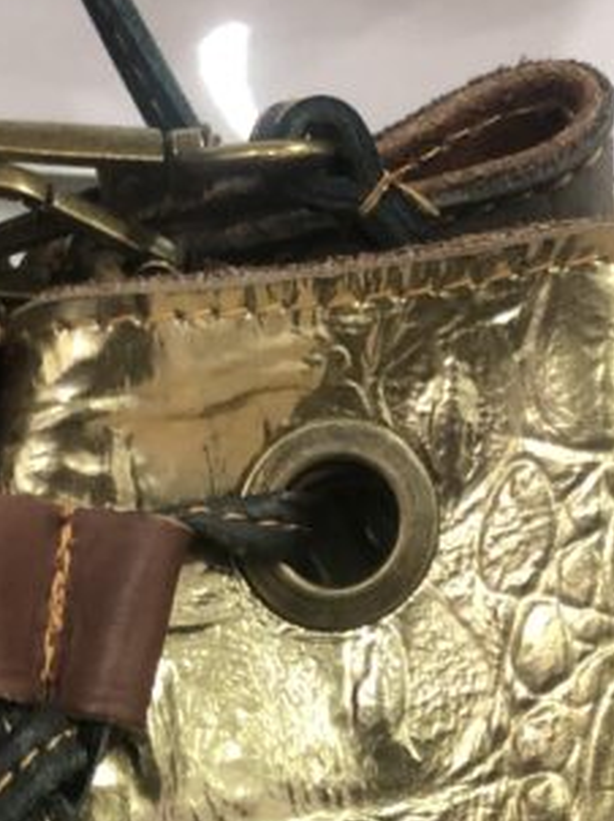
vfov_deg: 17.9
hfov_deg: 15.2
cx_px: -57
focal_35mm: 95
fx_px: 2250
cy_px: 1321
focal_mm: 3.99
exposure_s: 1/17
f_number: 1.8
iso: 64
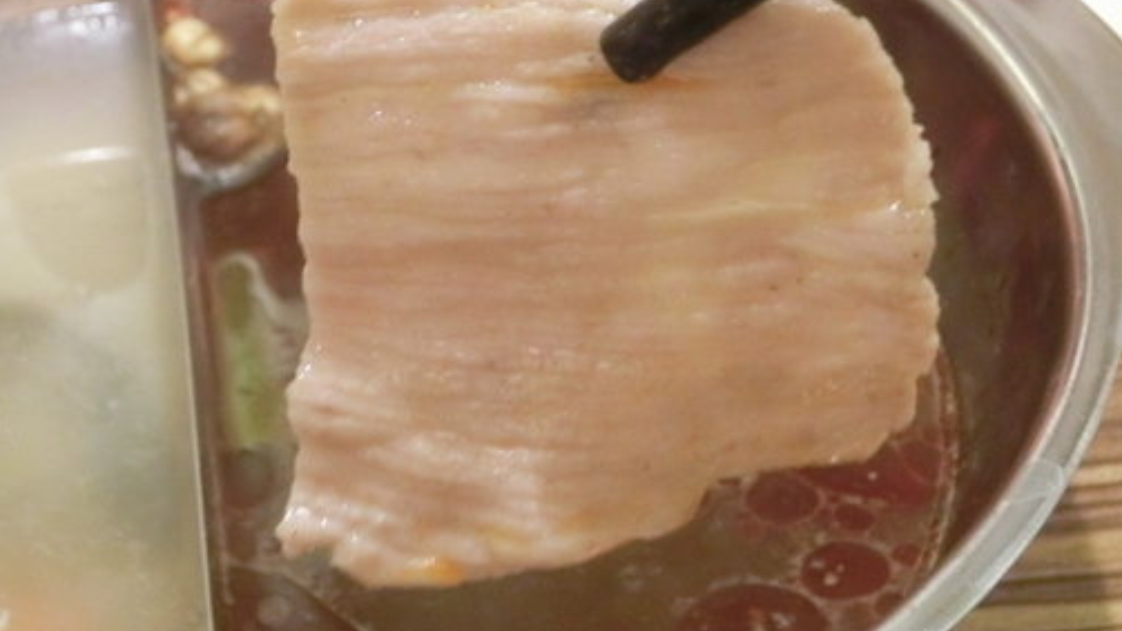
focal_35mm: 65
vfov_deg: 18.5
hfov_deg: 32.3
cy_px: 274
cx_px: 466
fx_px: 1934
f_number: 4.3
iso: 1600
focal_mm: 9.16
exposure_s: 1/50
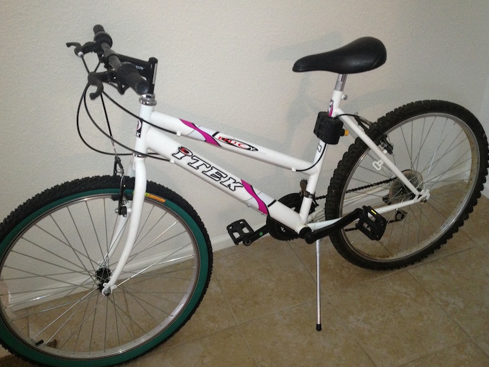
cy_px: 187
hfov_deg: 50.1
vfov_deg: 38.7
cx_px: 236
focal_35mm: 37
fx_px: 523
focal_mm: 4.28
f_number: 2.4
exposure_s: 1/17
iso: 200
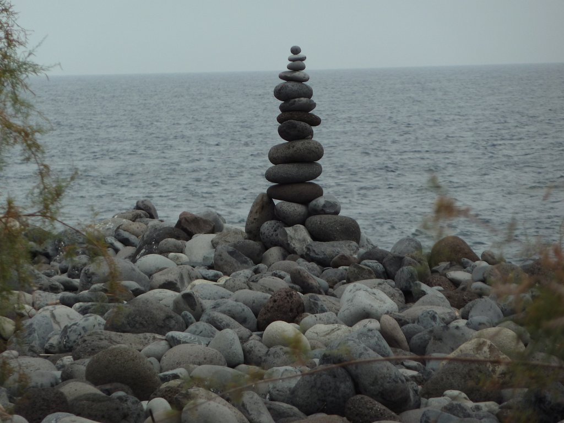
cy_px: 212
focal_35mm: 300
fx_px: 4888
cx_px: 282
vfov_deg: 5.0
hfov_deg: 6.6
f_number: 4.9
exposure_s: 1/250
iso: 80
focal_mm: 49.2
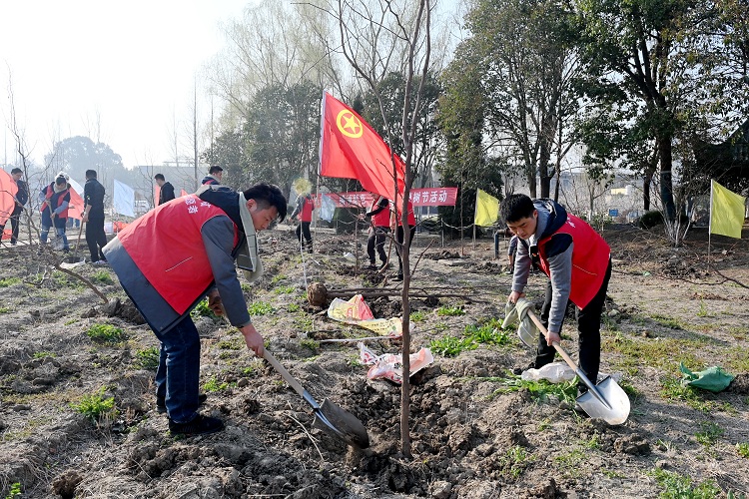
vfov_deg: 49.6
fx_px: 541
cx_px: 374
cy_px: 250
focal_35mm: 26
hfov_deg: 69.4
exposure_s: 1/640
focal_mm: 26
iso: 1000
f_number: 13
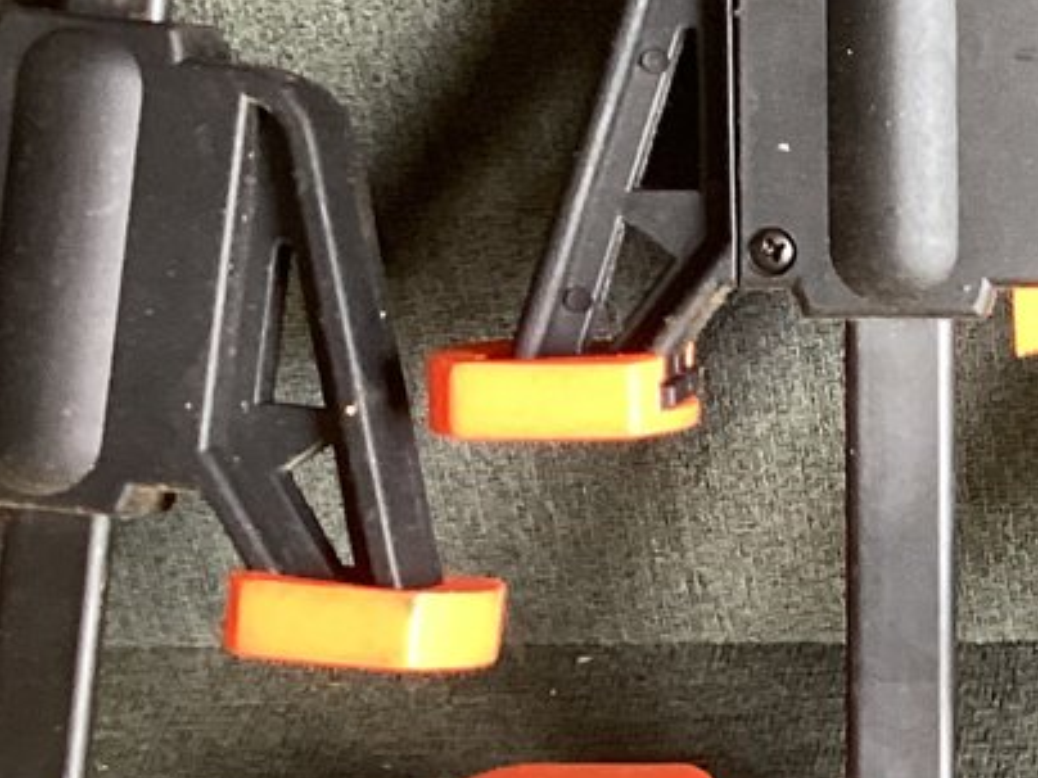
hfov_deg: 15.8
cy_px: 173
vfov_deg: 12.7
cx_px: 1489
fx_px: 3478
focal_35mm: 116
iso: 200
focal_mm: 3.3
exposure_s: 1/50
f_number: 2.4
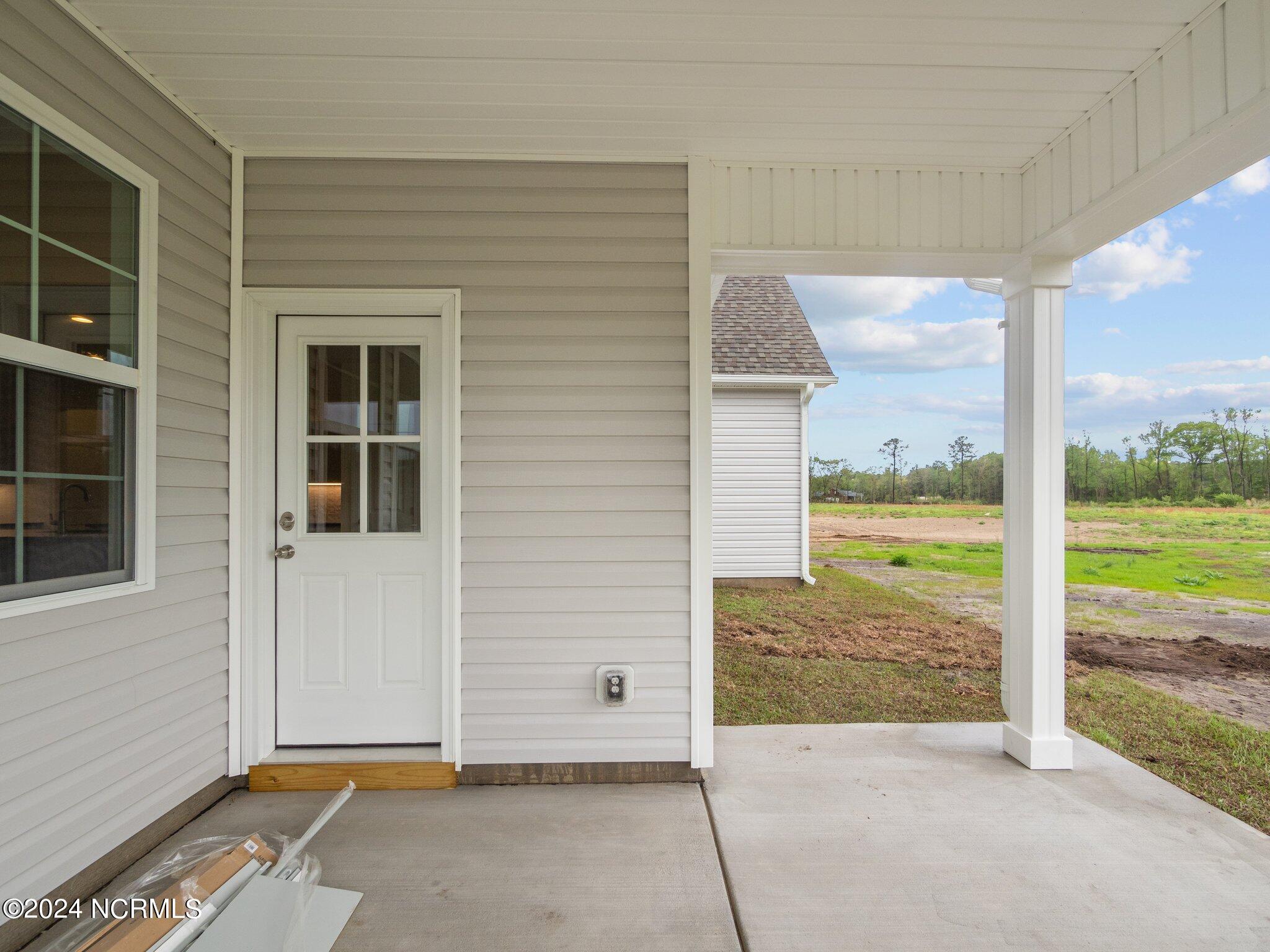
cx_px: 635
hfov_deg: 102.1
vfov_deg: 85.7
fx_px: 514
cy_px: 476
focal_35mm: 14
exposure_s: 1/160
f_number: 5.6
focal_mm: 7
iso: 200
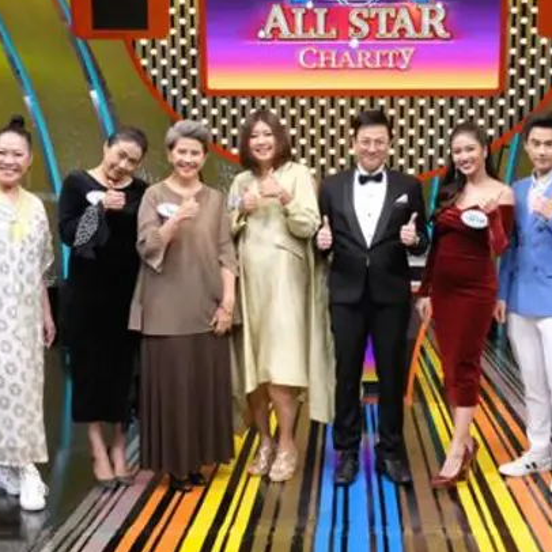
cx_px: 356
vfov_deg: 30.0
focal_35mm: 57
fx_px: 1028
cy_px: 289
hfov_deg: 29.9
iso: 12800
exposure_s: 1/250
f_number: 13
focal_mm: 23.3
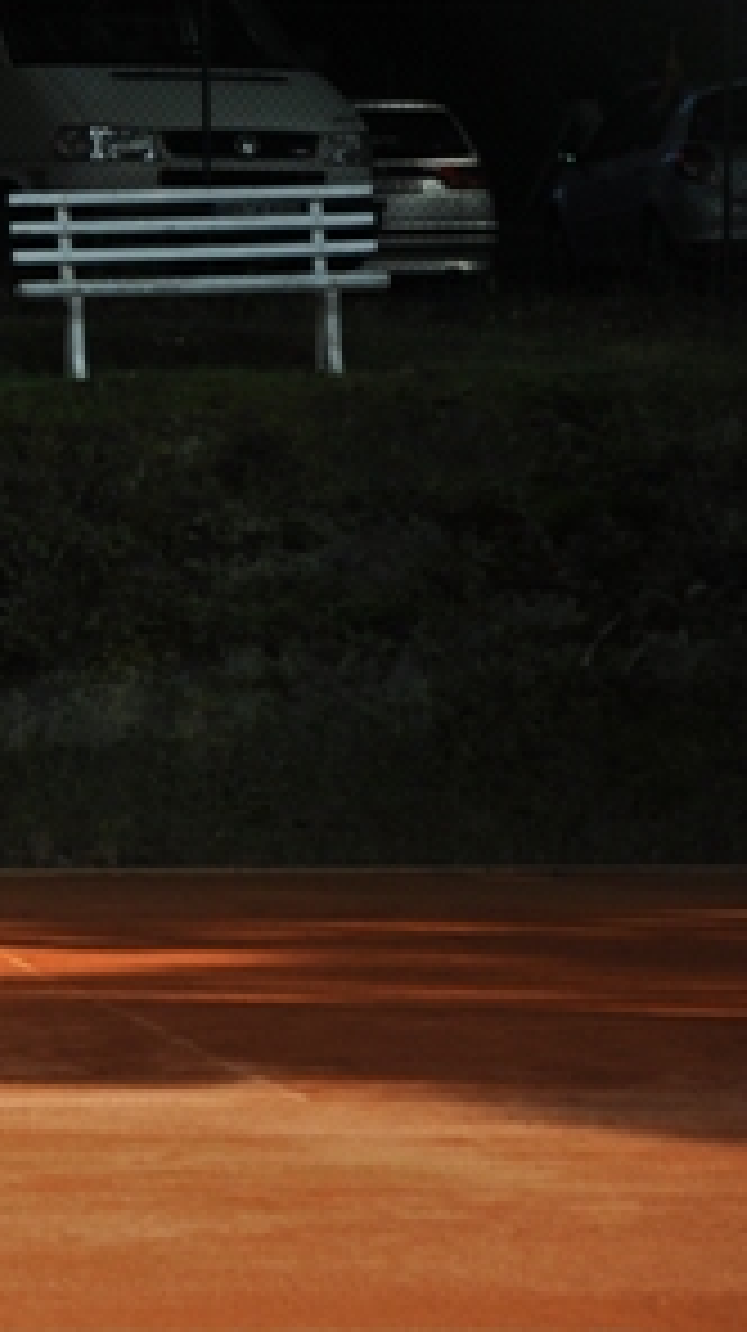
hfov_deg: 4.8
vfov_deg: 8.6
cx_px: -153
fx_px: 8816
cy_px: 666
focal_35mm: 250
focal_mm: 105
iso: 400
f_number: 6.3
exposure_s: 1/1600
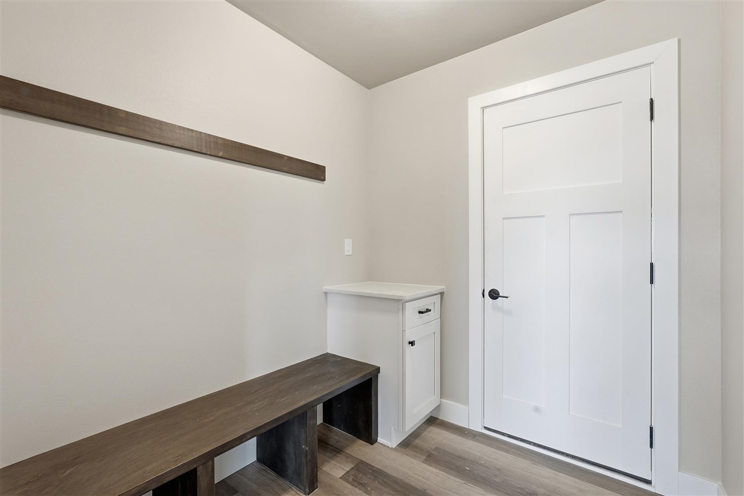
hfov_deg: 96.7
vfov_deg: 73.7
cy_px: 248
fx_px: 331
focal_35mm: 16
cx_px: 372
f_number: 9
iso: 250
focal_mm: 16
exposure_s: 1/160
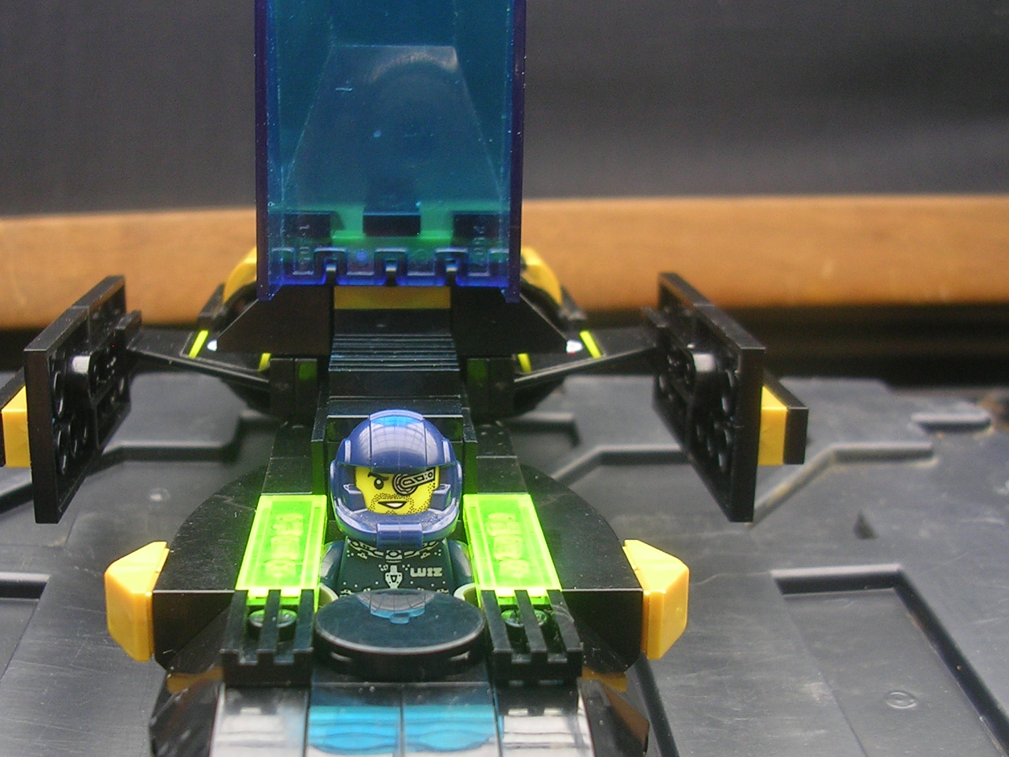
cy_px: 452
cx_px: 370
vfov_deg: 28.5
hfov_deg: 37.2
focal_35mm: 51
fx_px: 1486
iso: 50
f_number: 2.8
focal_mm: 5.8
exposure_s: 1/80.3
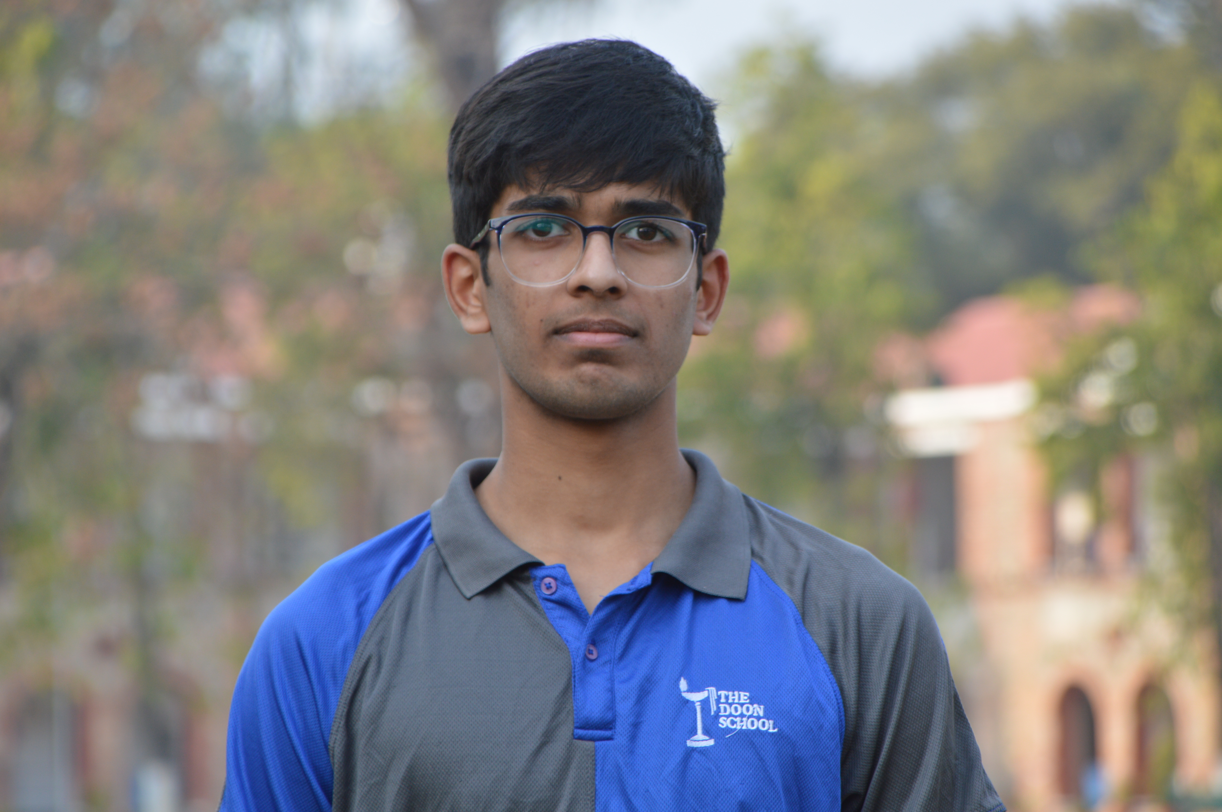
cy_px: 406
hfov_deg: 8.6
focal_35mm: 240
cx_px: 611
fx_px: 8139
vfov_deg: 5.7
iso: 200
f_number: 7.1
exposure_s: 1/160
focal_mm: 160
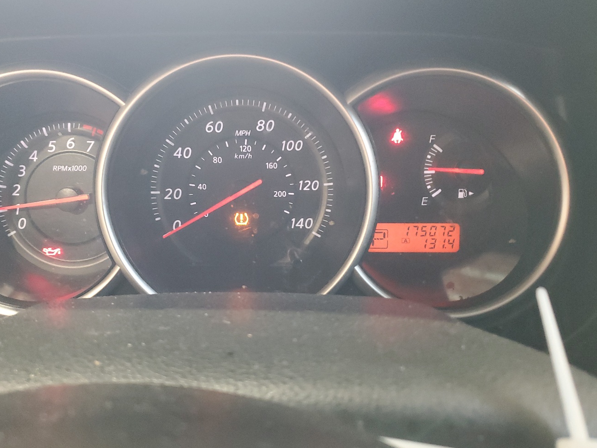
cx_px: 244
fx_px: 552
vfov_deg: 44.0
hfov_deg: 56.5
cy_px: 186
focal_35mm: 32
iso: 331
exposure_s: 1/30
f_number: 1.5
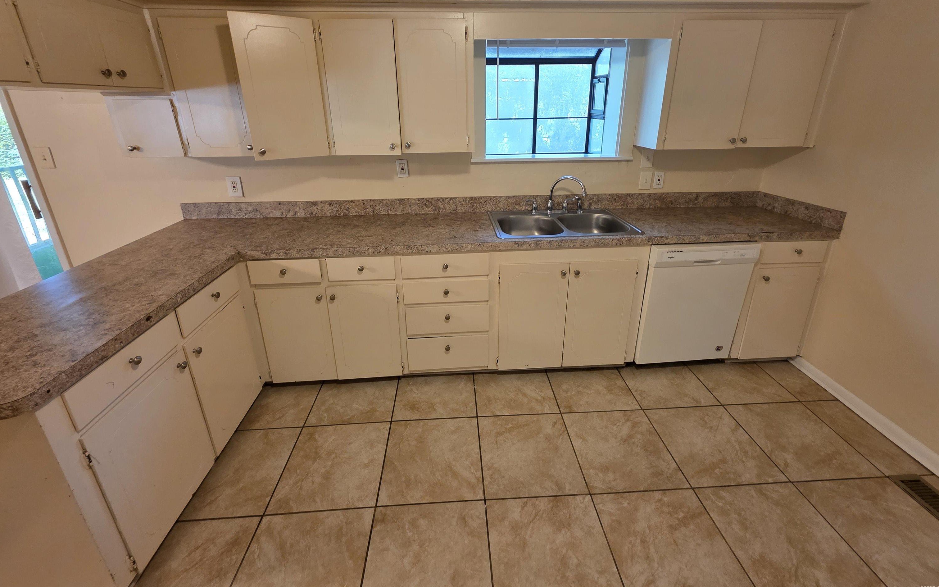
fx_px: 358
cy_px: 234
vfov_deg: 77.7
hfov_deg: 105.3
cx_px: 474
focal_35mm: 14
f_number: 1.9
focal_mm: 2.2
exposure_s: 1/60
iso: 160
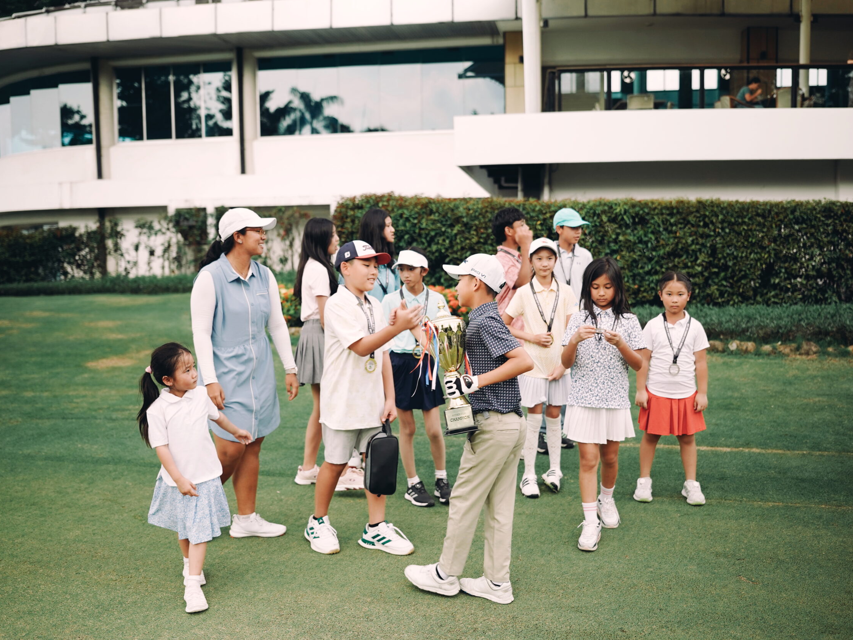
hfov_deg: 58.3
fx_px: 764
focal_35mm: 31
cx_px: 441
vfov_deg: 45.4
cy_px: 324
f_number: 1.8
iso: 400
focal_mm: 28
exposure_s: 1/125
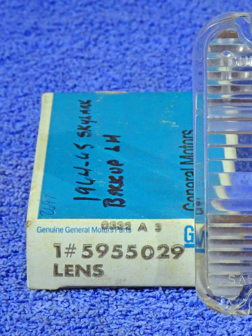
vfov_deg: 16.7
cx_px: 174
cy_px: 167
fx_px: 1145
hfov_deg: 12.5
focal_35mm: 118
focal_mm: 14.99
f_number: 5
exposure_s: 1/15
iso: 800
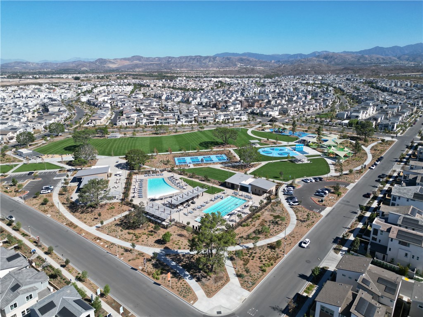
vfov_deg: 56.8
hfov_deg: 71.6
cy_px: 158
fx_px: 293
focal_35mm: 24
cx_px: 212
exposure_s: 1/3000
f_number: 1.7
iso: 120
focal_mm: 6.72
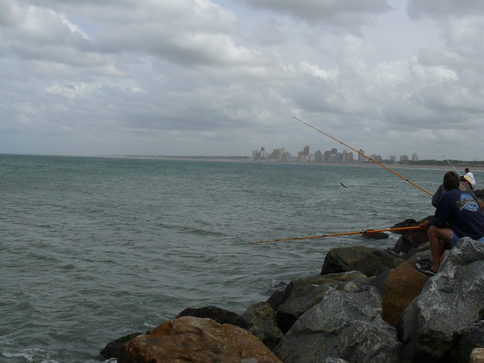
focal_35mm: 46
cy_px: 145
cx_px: 274
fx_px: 643
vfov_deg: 31.4
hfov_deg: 41.2
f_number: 8
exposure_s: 1/640
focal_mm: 7.8
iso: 100
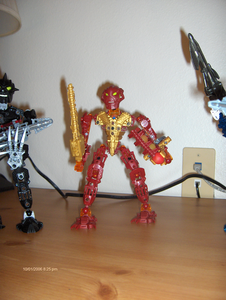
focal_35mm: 39
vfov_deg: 47.8
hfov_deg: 36.9
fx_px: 339
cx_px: 113
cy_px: 150
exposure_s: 1/60
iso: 100
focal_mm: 8
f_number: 2.8
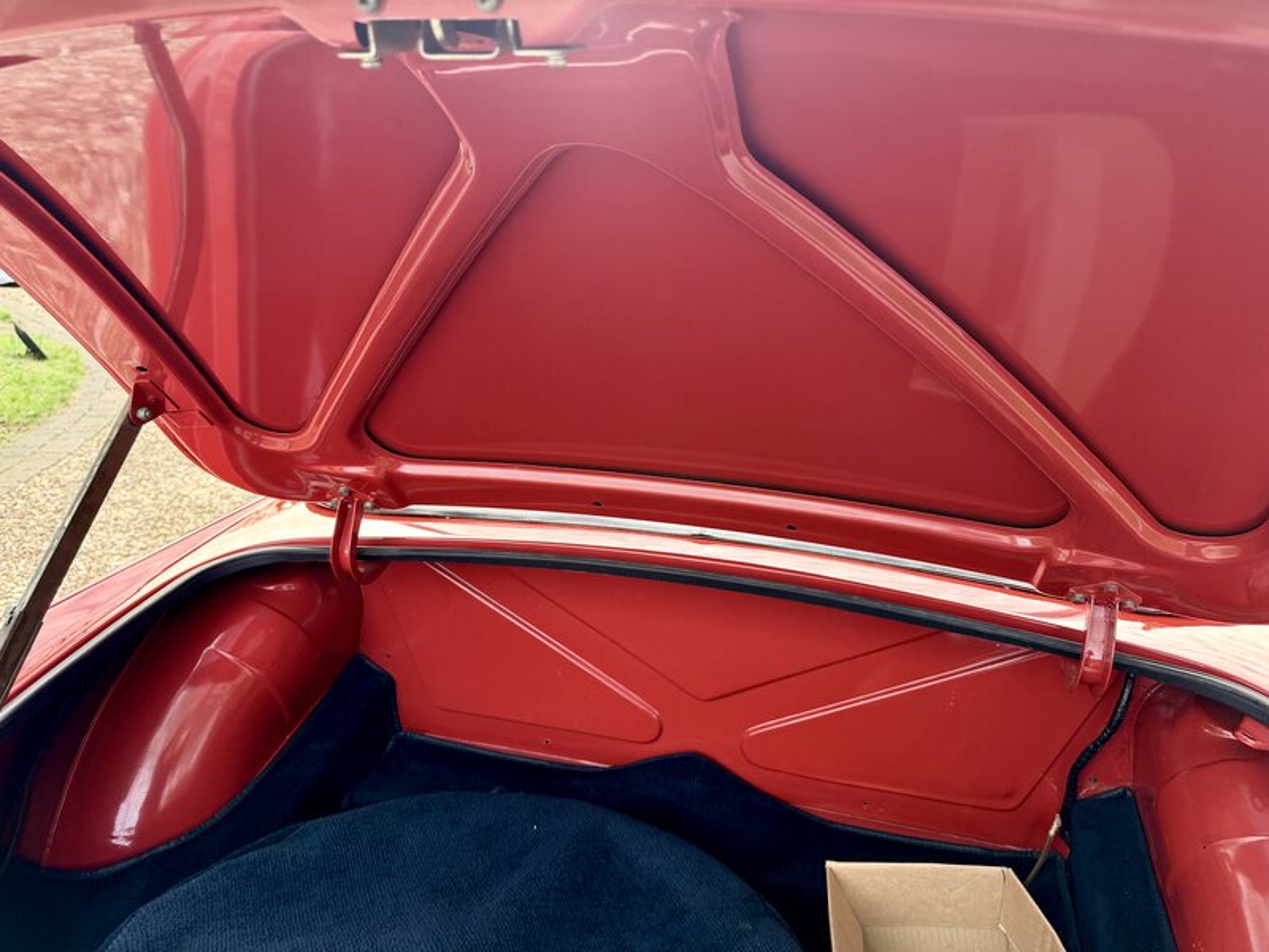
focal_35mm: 24
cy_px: 476
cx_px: 634
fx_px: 880
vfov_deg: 56.8
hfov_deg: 71.6
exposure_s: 1/210
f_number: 1.78
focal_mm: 6.76
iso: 125
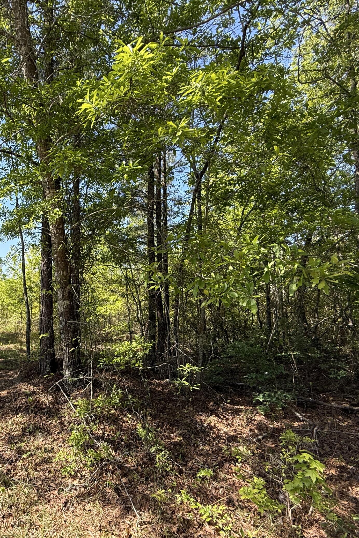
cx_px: 49
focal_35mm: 21
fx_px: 314
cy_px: 283
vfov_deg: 81.1
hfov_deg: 53.5
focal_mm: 2.22
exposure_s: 1/439
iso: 50
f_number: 2.2
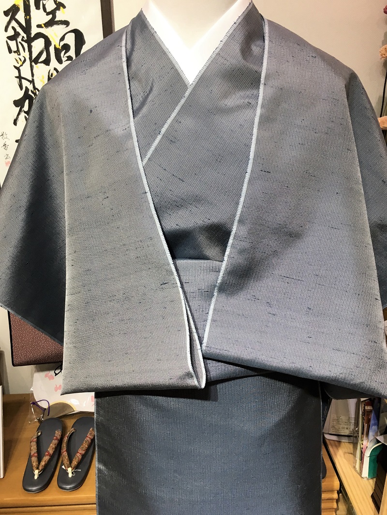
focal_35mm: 29
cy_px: 258
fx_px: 432
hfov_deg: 48.2
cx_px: 194
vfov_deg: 61.6
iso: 50
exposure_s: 1/30
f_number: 2.2
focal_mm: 4.15
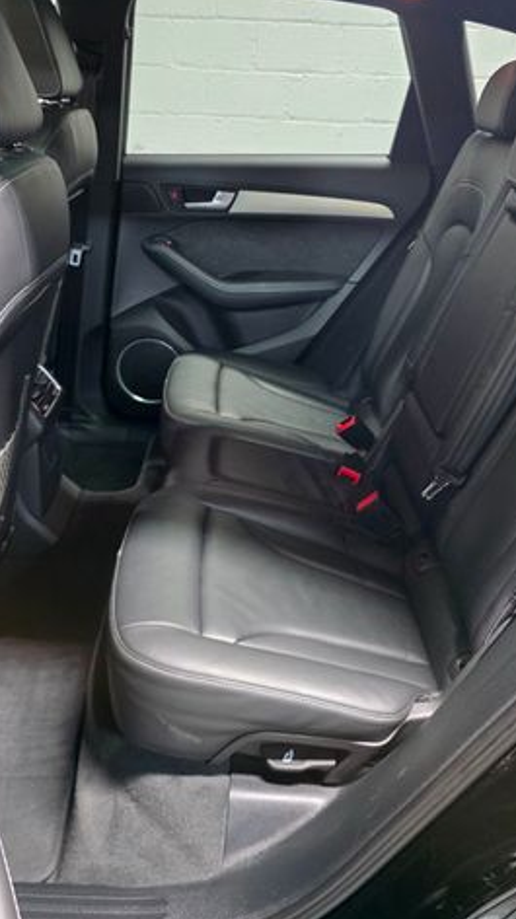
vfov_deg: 58.0
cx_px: 234
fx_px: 828
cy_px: 460
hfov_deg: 34.6
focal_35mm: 34
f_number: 1.7
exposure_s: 1/120
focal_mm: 6.3
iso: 1250
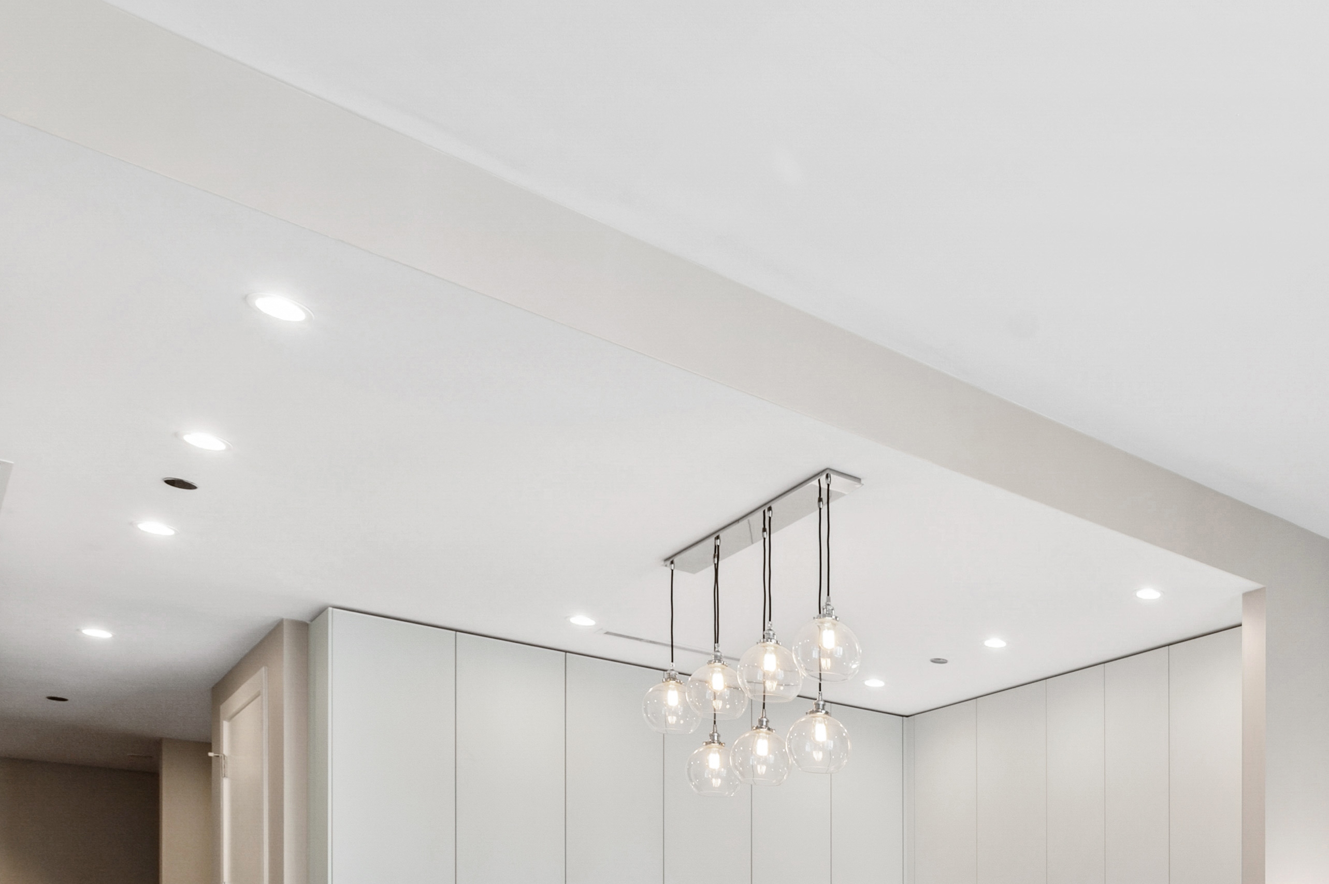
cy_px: 1000
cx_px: 1247
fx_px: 1217
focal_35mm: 33
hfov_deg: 49.5
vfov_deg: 34.0
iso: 400
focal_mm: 14
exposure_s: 1/15
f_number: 8
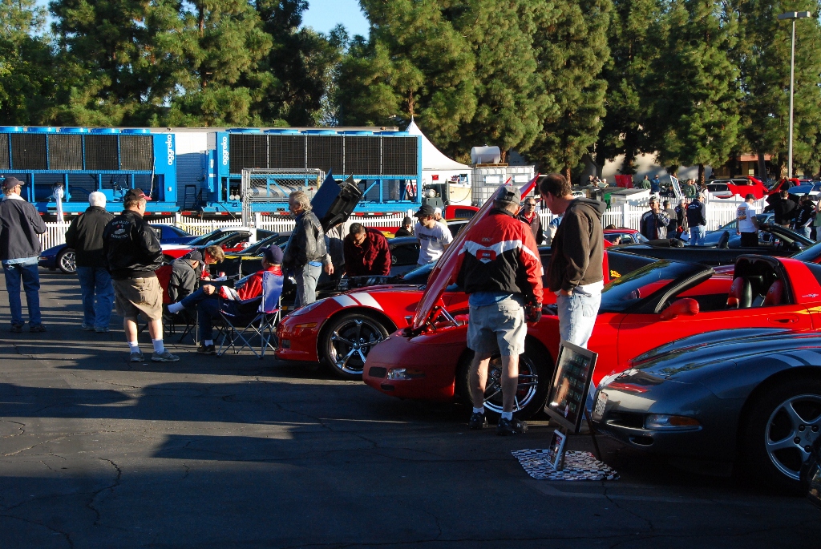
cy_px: 274
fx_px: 1507
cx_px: 410
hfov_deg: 30.5
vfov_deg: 20.7
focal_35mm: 66
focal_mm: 44
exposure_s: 1/640
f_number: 8
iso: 800
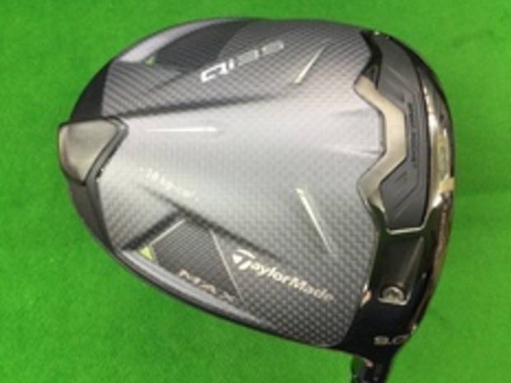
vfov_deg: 44.2
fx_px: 472
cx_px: 257
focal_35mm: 32
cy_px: 186
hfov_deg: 56.8
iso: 100
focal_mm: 3.3
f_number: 2.4
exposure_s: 1/30
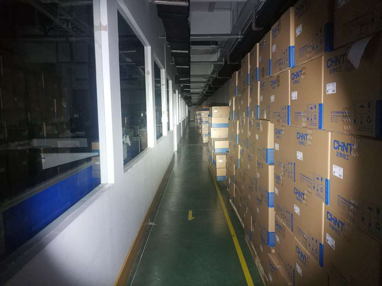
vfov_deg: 44.2
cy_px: 143
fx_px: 353
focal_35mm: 32
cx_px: 191
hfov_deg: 56.8
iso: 550
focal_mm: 4.5
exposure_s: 1/17
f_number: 2
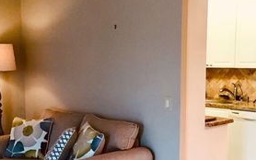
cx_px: 155
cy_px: 124
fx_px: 412
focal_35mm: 59
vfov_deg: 21.8
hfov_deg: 34.4
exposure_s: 1/30
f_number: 2.4
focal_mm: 3.3
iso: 125
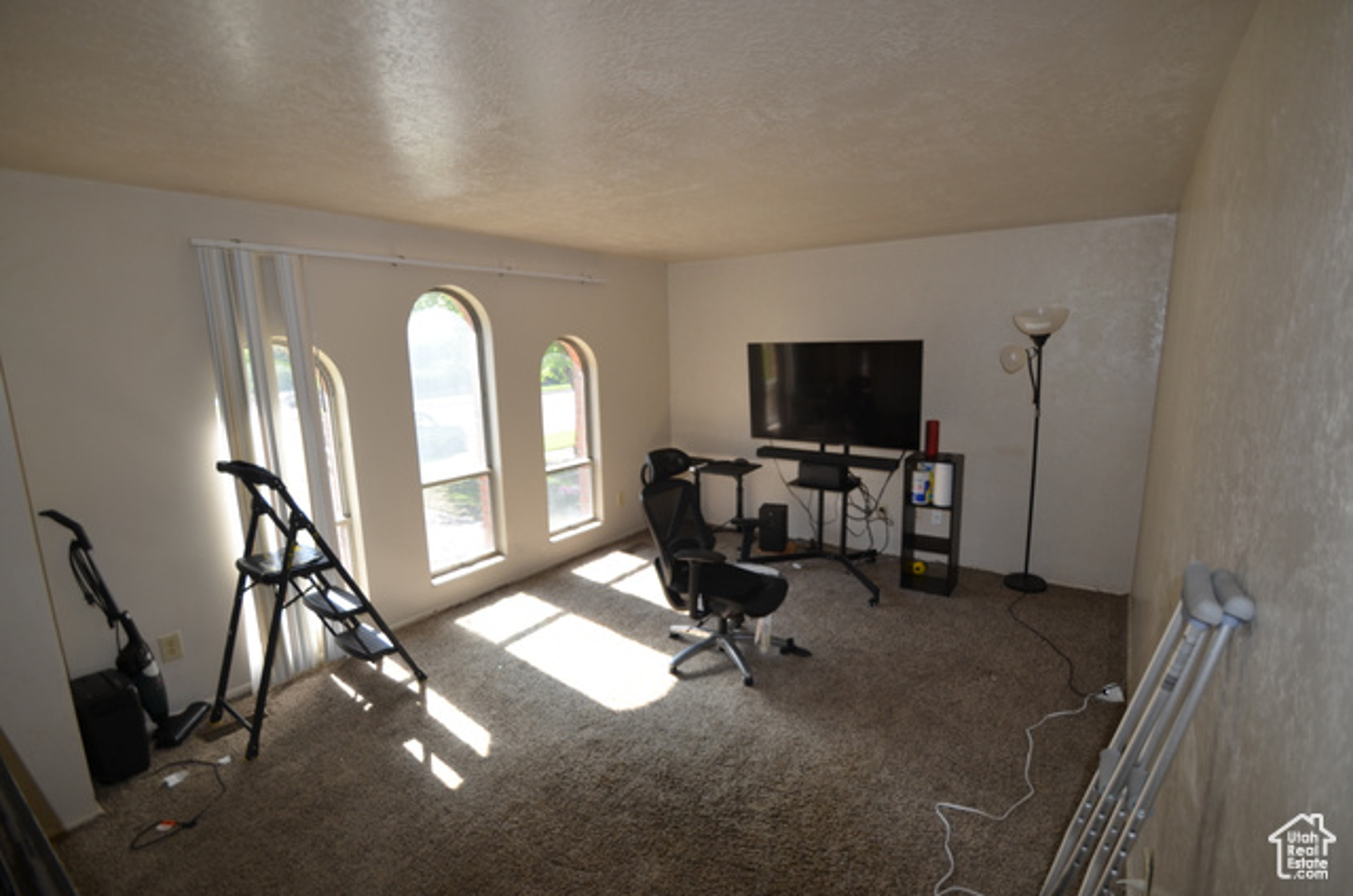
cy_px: 448
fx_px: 563
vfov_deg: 77.1
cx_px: 676
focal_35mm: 15
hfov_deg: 100.5
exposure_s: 1/200
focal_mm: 10
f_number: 3.5
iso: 180
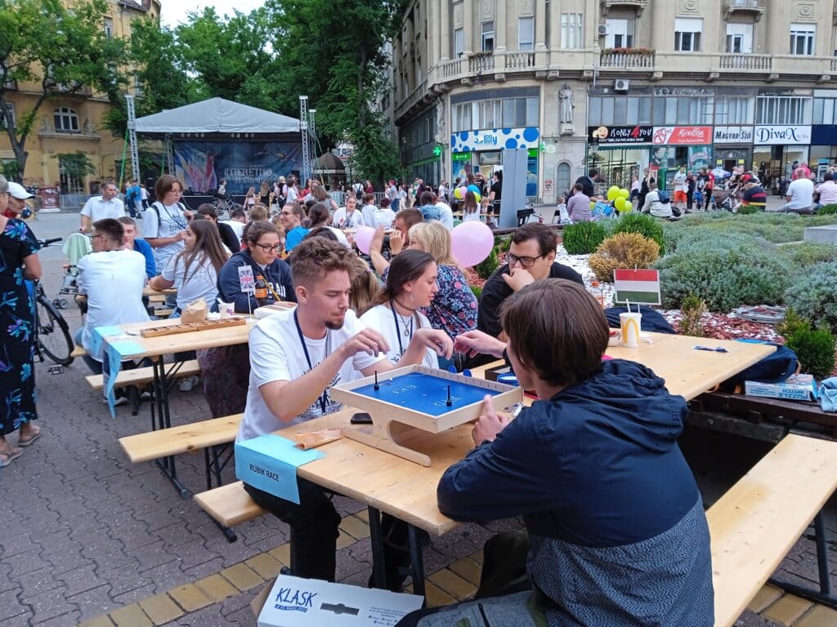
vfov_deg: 49.7
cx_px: 418
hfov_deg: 63.4
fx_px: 677
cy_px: 314
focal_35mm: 28
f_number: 2.2
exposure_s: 1/50
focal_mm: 3.43
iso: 124
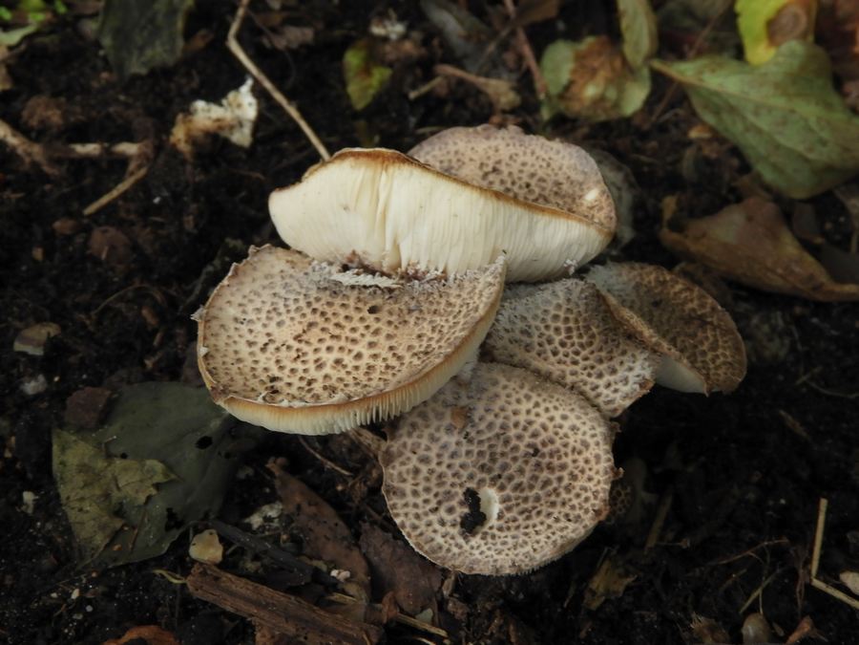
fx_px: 1117
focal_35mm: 45
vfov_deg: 32.2
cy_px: 322
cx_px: 430
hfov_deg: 42.1
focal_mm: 8.1
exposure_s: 1/30
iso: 180
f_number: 4
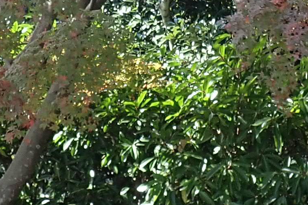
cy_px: -136
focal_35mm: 165
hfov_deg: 12.4
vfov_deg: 8.1
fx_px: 1412
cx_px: 101
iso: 100
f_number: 3.2
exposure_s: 1/125
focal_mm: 5.5
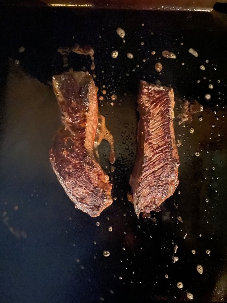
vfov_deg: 67.3
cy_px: 152
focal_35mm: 26
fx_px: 227
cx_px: 114
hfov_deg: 53.1
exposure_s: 1/4
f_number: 1.6
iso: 5000
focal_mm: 4.2
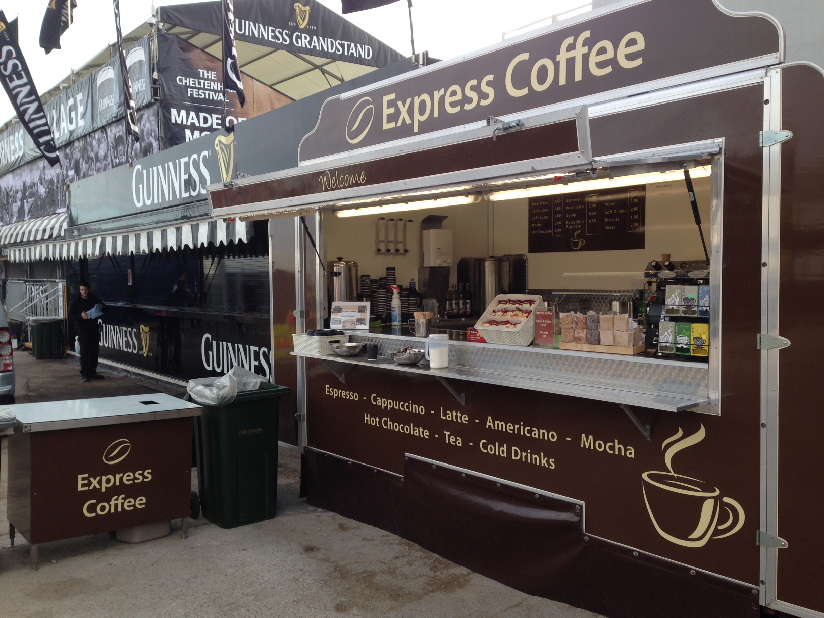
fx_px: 786
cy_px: 309
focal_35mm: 33
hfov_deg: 55.4
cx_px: 412
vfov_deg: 42.9
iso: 50
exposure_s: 1/298
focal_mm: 4.12
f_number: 2.4
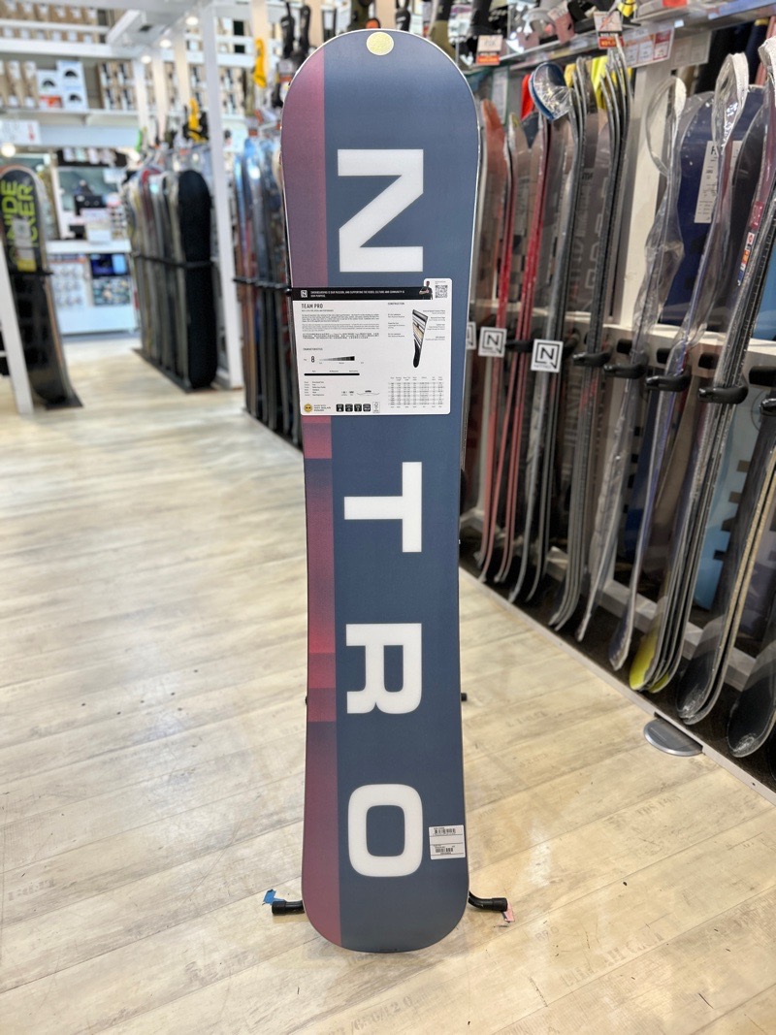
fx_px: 777
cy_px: 518
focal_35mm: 26
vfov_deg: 67.3
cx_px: 388
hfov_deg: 53.1
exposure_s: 1/50
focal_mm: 5.7
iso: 80
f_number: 1.5
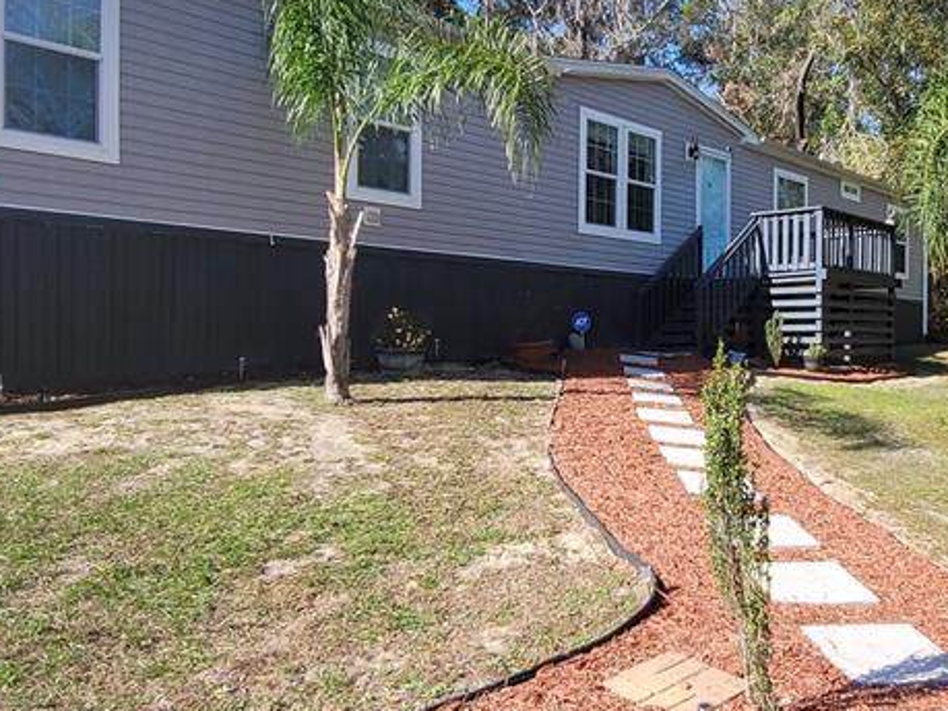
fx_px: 794
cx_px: 632
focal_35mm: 29
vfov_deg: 48.2
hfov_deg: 60.2
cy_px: 356
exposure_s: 1/1050
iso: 64
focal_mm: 2.2
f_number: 2.2
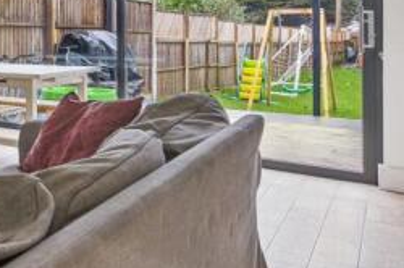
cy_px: 46
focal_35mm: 42
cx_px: -114
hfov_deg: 34.1
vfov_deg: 30.9
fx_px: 471
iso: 250
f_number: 8
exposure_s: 1.3
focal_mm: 16
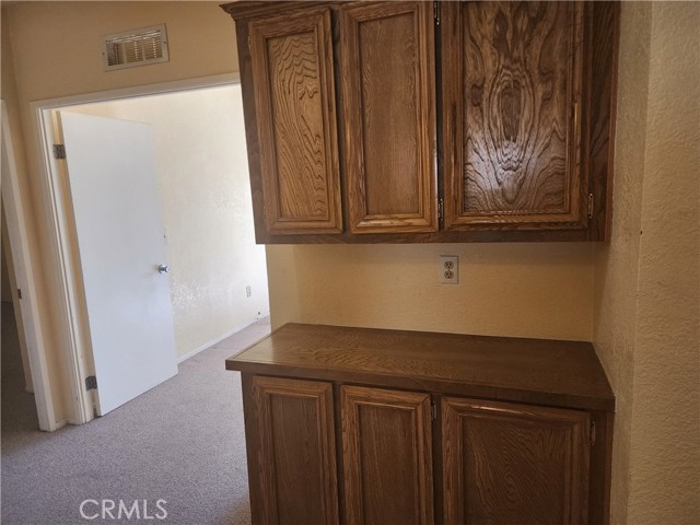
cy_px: 262
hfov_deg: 73.9
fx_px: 465
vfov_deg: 58.9
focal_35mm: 23
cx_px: 350
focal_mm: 6.4
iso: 160
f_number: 1.8
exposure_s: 1/120
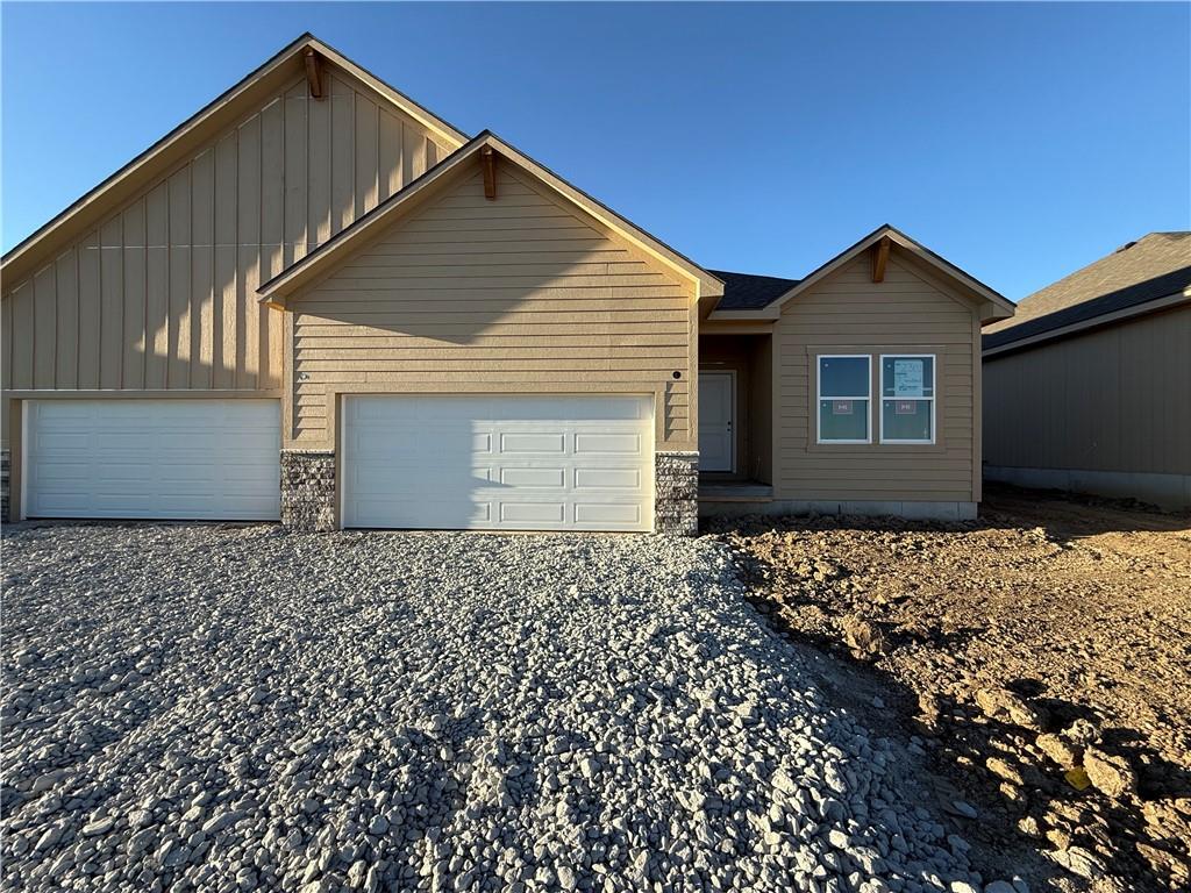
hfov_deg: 102.1
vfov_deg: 85.7
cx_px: 596
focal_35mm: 14
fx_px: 482
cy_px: 446
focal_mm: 2.22
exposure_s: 1/1087
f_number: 2.2
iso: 50
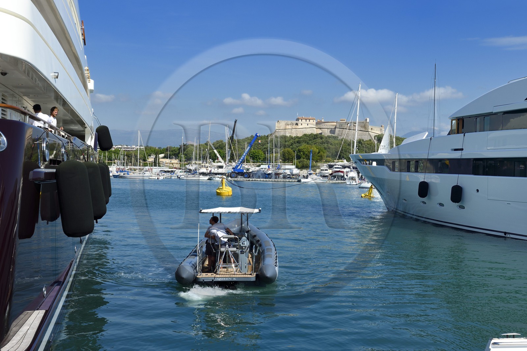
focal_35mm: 44
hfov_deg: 44.5
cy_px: 176
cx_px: 264
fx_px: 644
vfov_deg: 30.5
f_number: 14
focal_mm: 44
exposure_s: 1/250
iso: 200
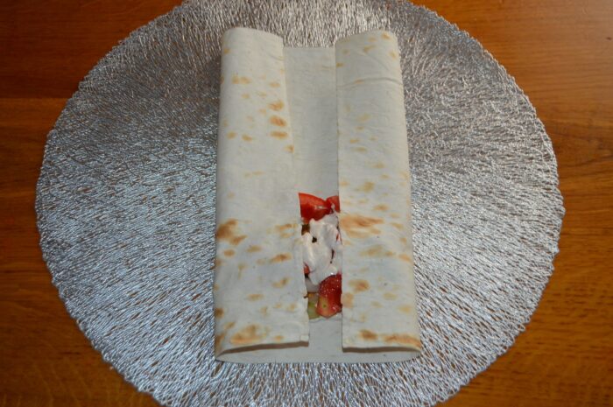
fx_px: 714
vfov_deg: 31.8
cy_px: 204
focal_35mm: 42
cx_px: 306
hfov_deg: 46.4
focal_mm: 28
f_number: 4.5
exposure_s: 1/60
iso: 640
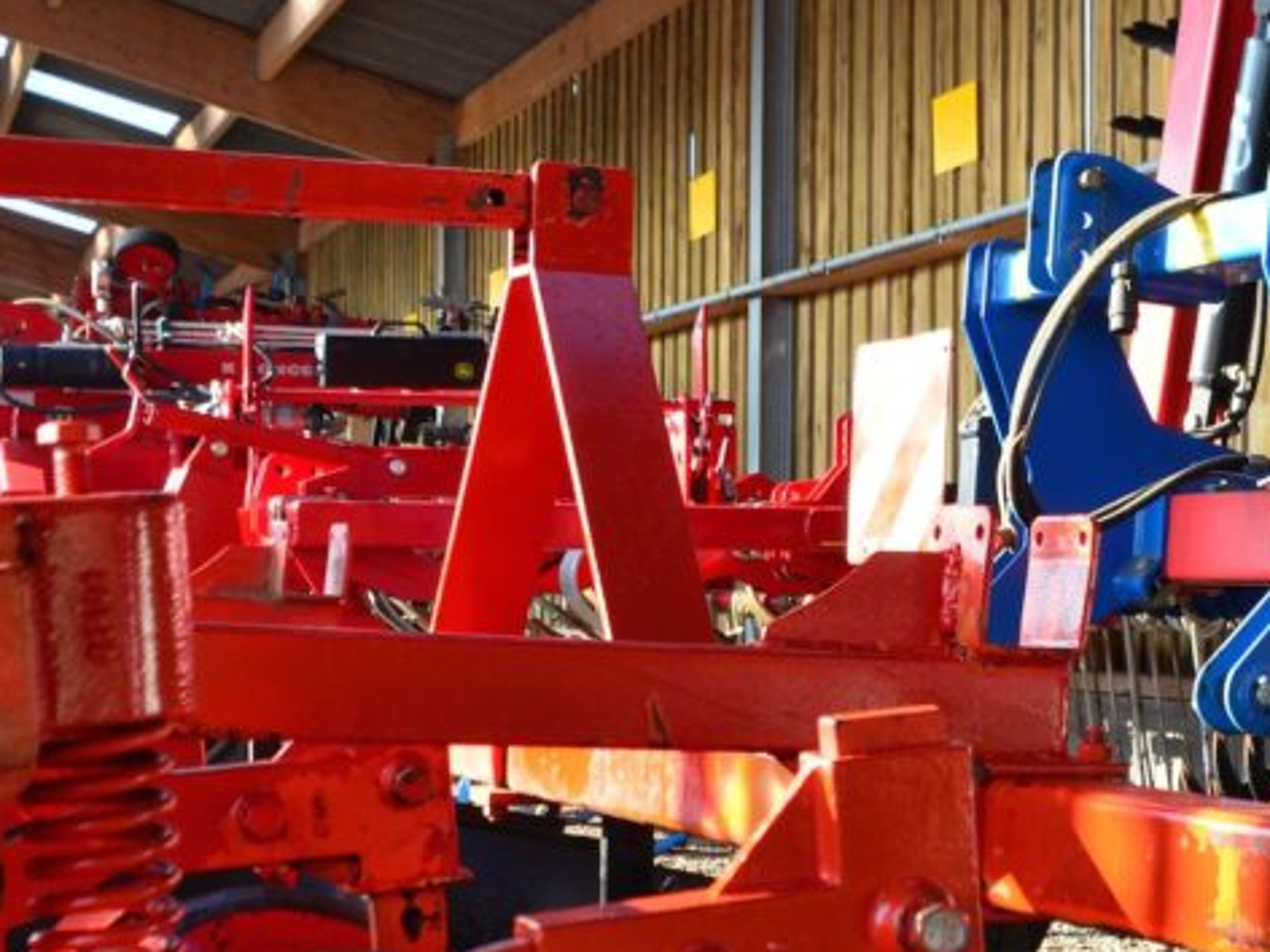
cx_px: 918
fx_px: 2863
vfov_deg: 18.8
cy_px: 648
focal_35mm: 78
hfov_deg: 24.8
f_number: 10
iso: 280
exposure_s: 1/60
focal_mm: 25
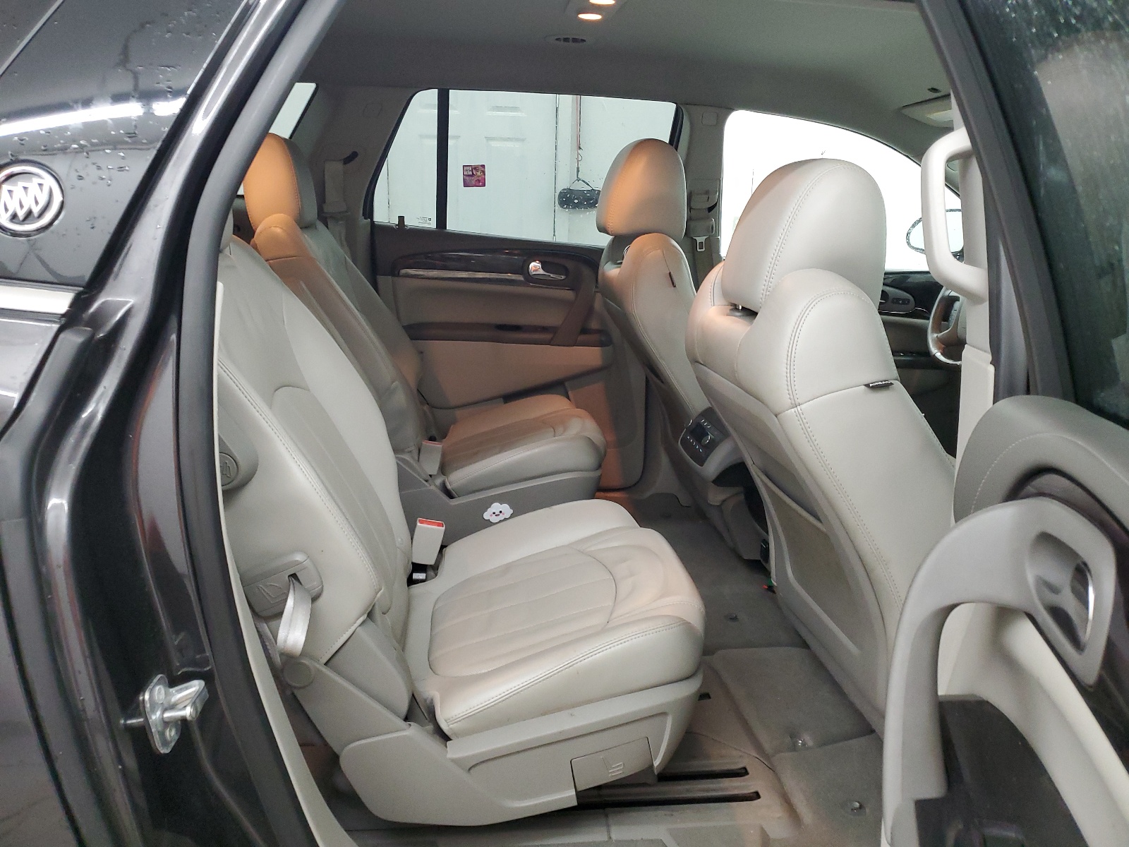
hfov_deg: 67.3
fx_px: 848
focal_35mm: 26
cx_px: 564
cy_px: 424
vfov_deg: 53.1
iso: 274
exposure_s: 1/60.2
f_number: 1.5
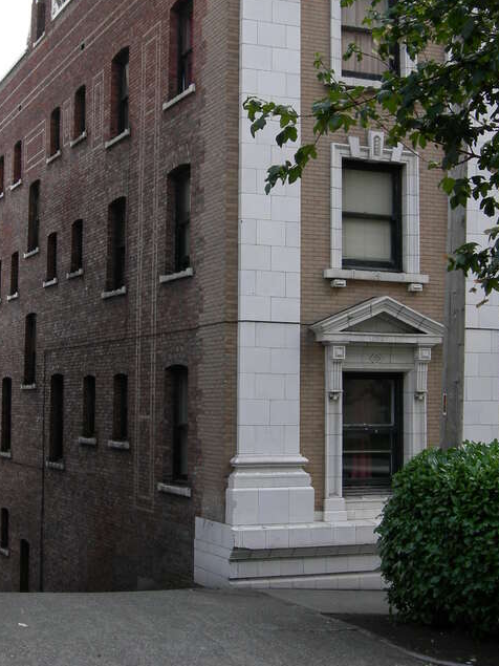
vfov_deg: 30.7
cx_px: 234
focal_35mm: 63
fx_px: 1211
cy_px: 271
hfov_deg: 23.3
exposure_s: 1/142
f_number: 3.9
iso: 64
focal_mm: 10.4
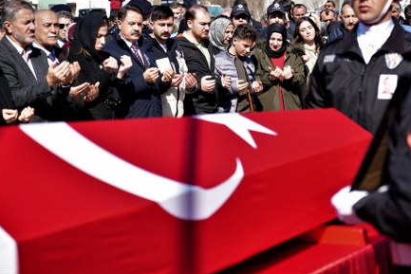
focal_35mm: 97
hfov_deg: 21.0
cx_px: 241
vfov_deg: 14.1
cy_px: 86
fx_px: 1108
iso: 100
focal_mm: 70
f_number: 4
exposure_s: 1/640
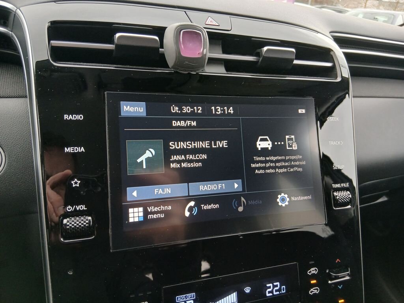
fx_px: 303
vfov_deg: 53.1
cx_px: 202
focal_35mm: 26
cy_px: 152
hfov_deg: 67.3
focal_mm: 3.98
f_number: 1.8
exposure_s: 1/50
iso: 200
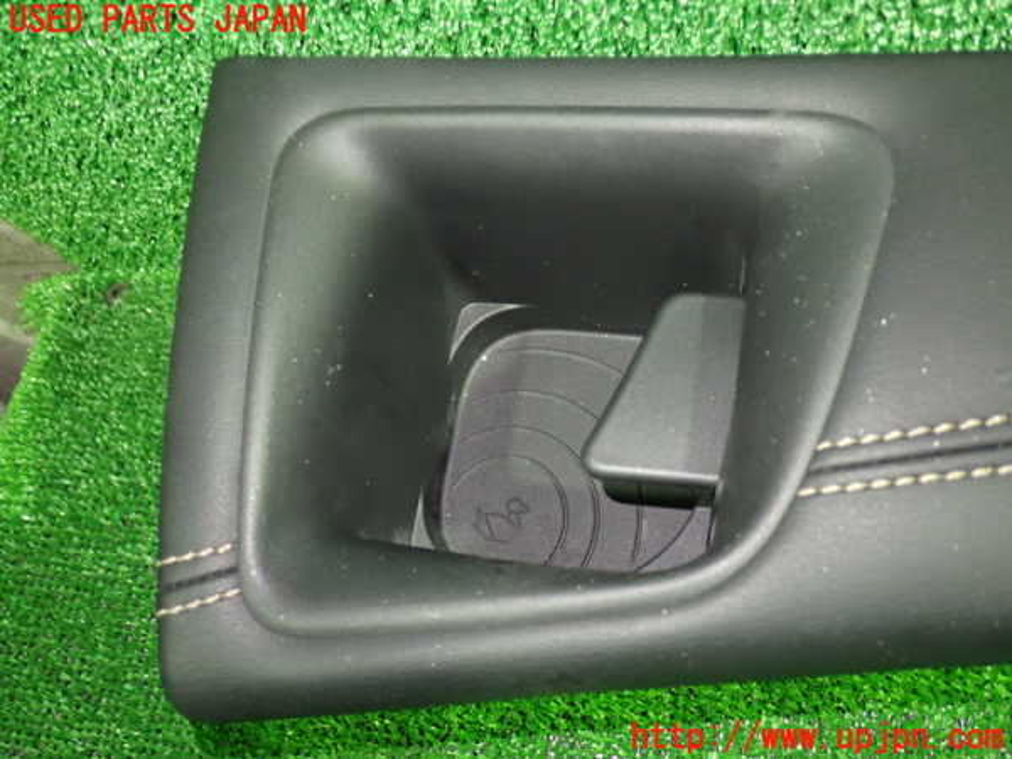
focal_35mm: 36
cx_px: 506
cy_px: 380
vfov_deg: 39.7
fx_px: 1052
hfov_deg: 51.4
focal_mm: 6.37
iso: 800
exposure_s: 1/20
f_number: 2.5
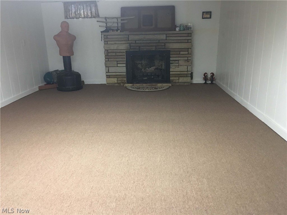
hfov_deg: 61.7
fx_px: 240
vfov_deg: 48.2
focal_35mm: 29
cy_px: 108
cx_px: 144
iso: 80
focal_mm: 4.15
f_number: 2.2
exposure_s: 1/4
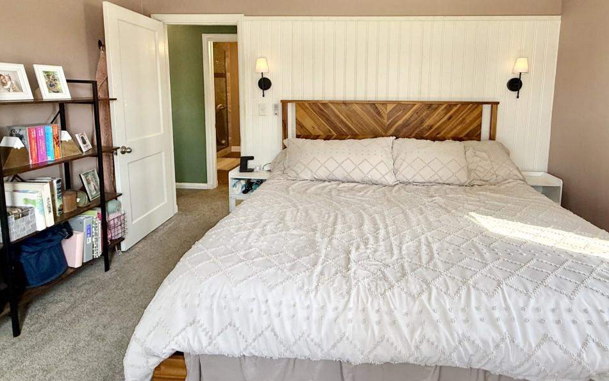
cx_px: 343
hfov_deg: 84.6
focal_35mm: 20
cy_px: 133
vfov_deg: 58.6
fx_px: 332
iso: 160
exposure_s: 1/99
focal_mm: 2.22
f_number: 2.2
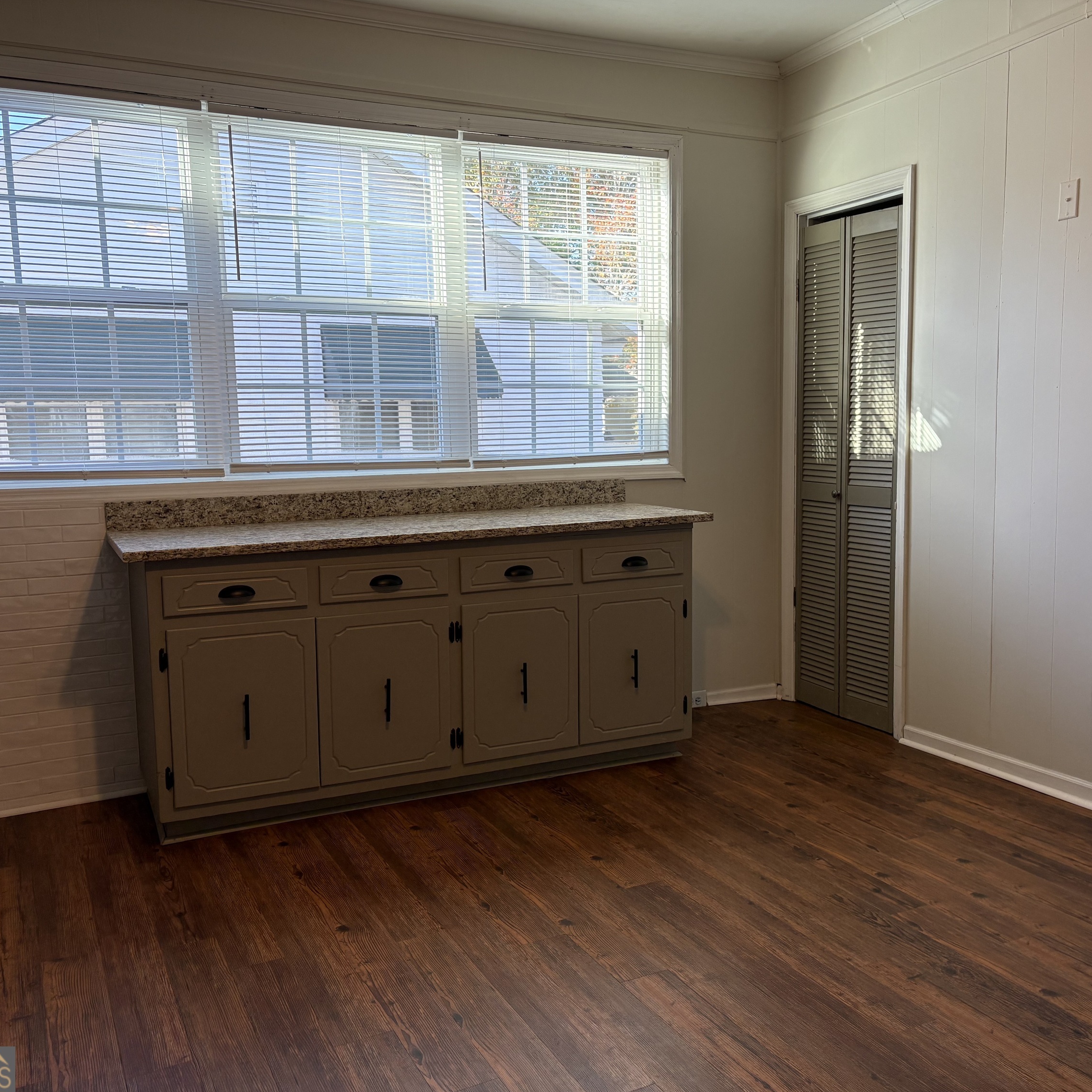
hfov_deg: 52.5
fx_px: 1106
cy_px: 549
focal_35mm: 31
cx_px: 587
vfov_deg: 52.5
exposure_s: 1/175
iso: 100
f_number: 1.6
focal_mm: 5.96
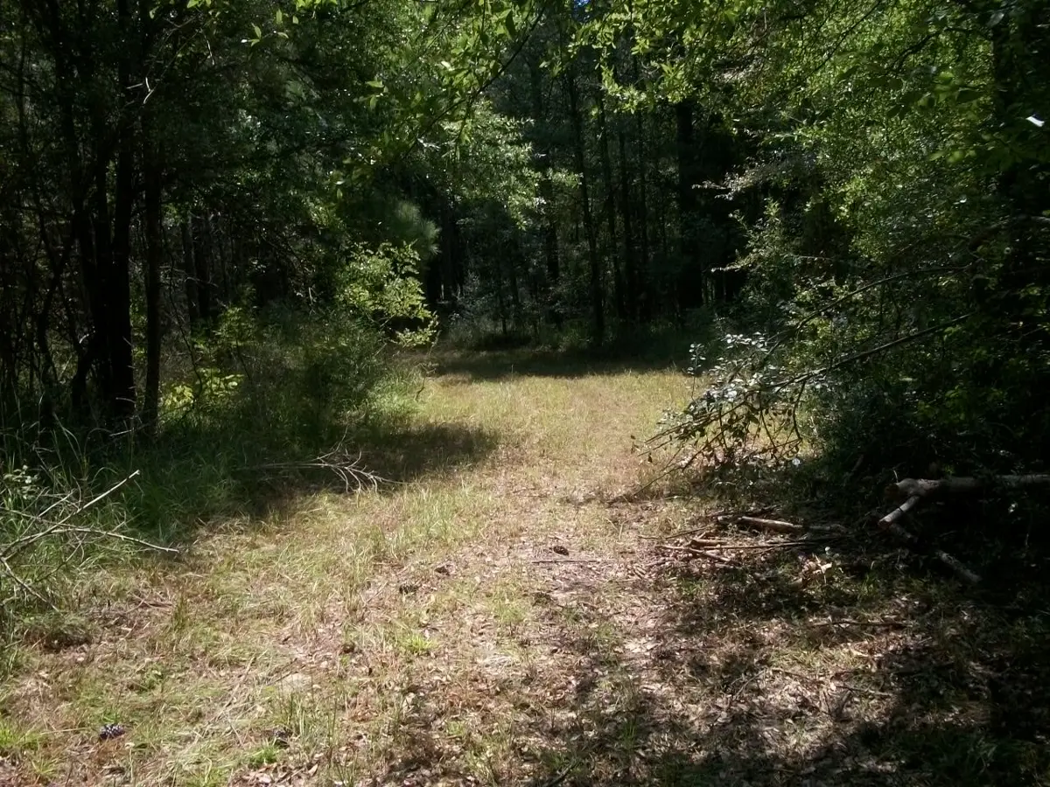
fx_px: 971
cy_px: 394
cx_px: 525
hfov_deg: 56.8
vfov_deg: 44.2
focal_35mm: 32
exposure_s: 1/250
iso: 80
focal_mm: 5.7
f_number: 5.5
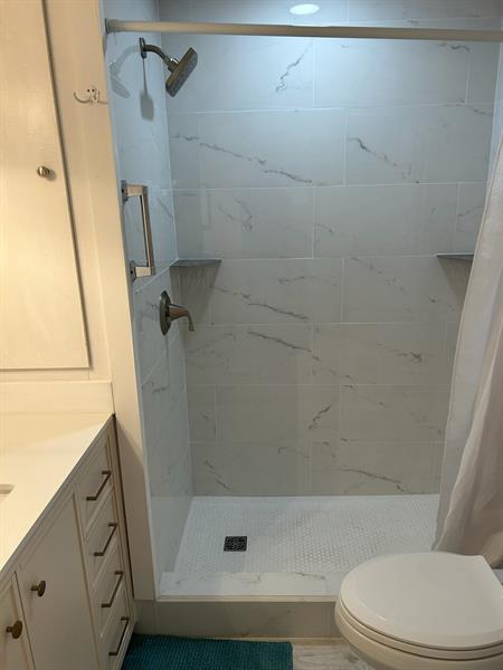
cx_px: 252
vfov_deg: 67.3
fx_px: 504
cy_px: 335
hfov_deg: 53.1
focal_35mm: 26
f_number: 1.5
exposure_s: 1/120
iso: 50
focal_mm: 5.7
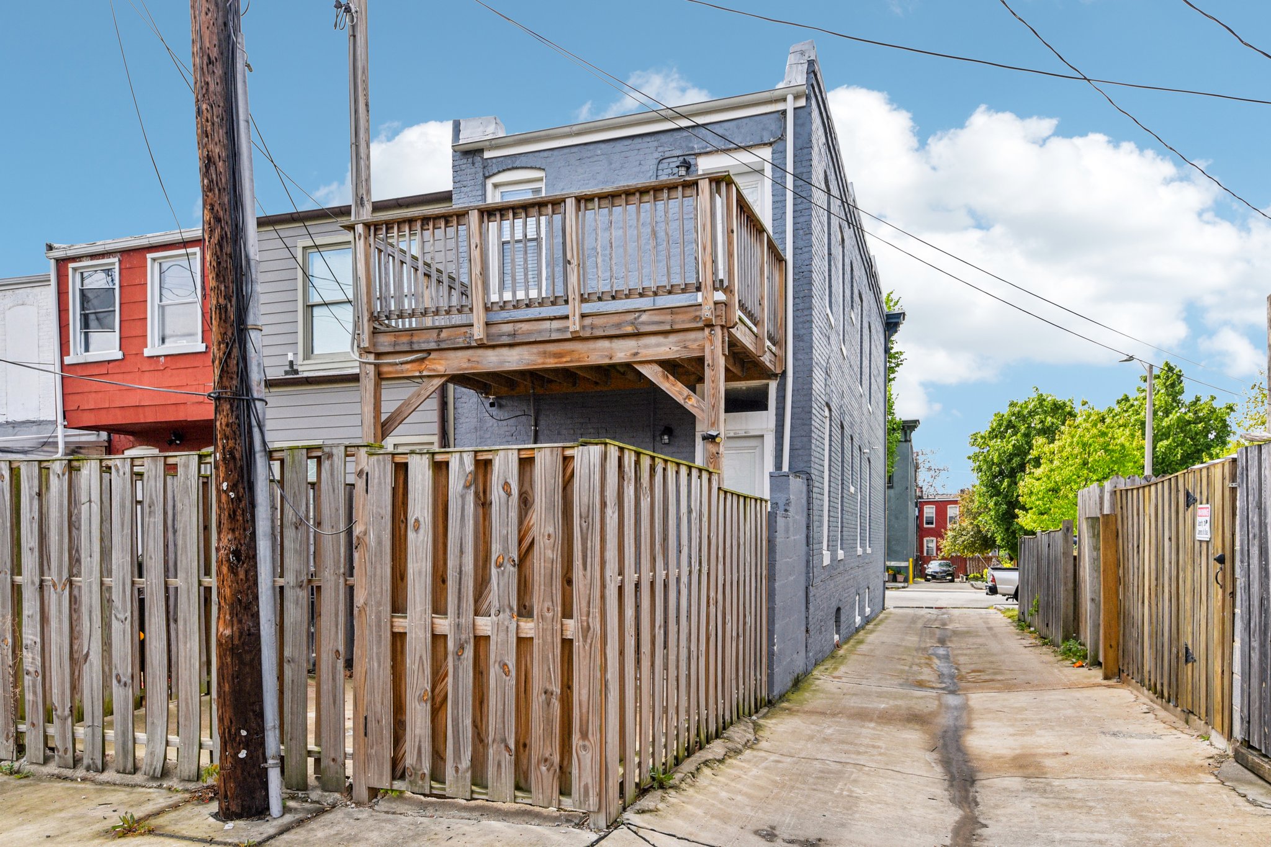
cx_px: 636
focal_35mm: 24
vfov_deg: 53.1
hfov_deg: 73.7
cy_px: 424
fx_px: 847
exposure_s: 1/1600
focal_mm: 24
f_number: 8
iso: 400
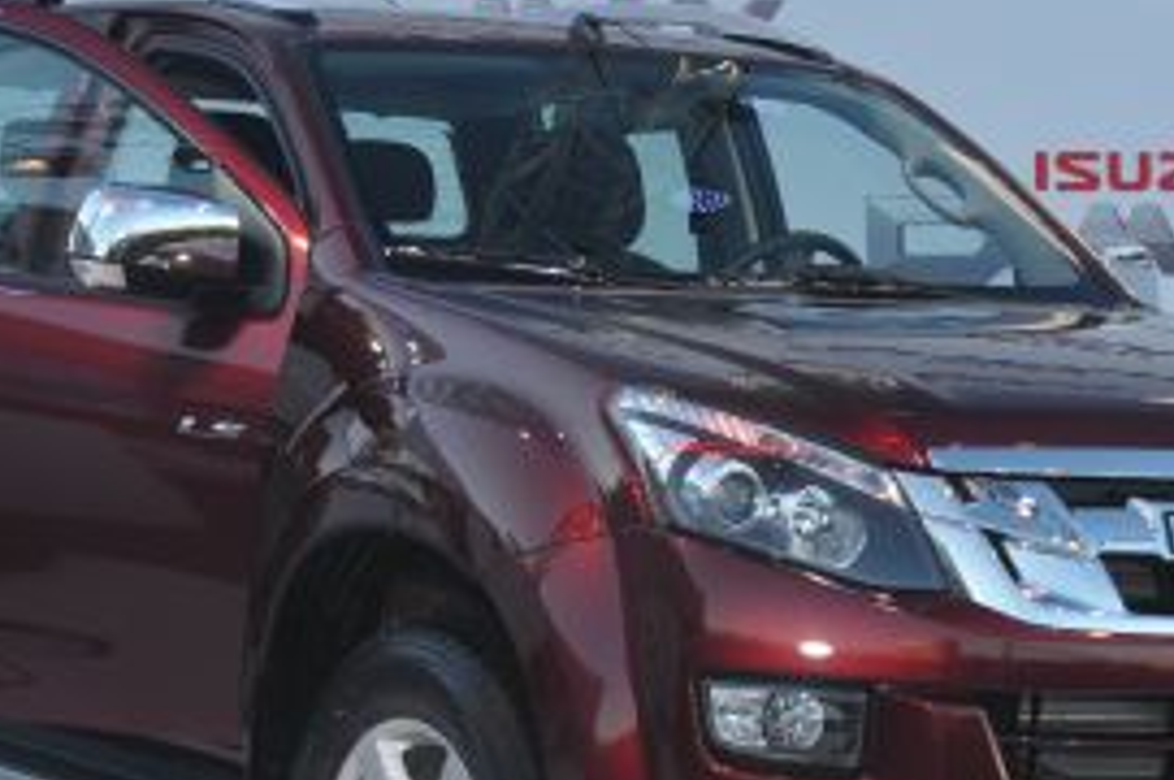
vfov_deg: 10.3
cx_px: 490
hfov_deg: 15.4
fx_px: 4332
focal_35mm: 133
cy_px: 459
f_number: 7.1
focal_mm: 48
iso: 400
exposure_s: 1/200
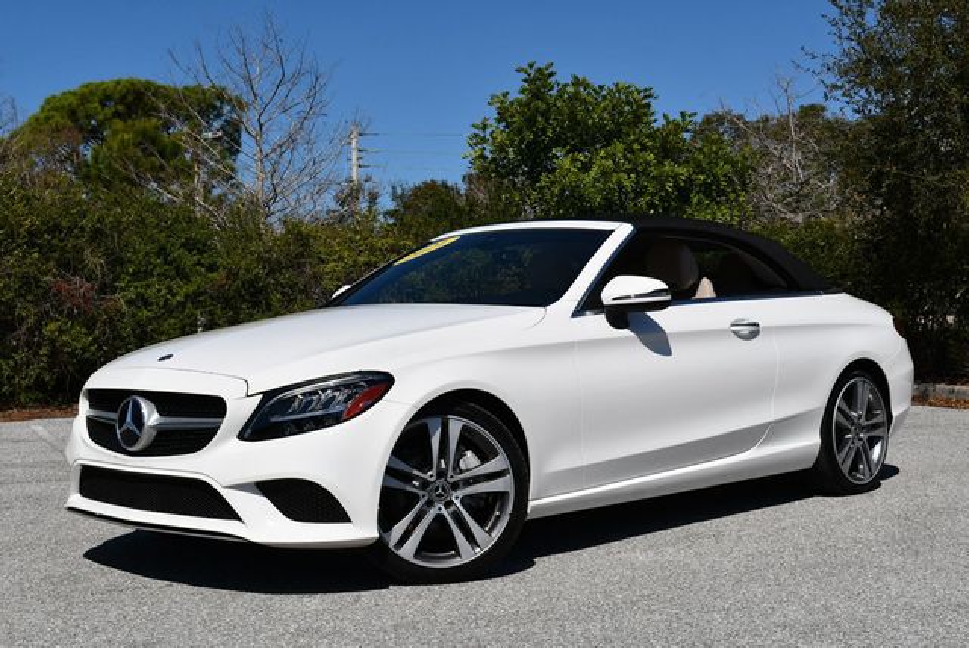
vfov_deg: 26.0
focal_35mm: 52
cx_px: 484
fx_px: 1401
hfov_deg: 38.2
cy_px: 324
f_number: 10
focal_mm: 26
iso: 100
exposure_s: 1/400
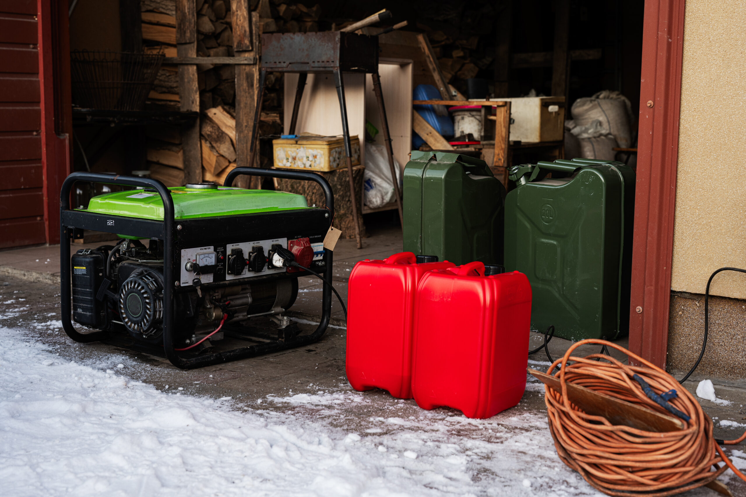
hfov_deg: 39.6
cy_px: 248
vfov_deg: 27.0
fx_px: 1036
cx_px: 373
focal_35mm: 50
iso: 250
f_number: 5.6
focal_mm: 50
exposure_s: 1/8
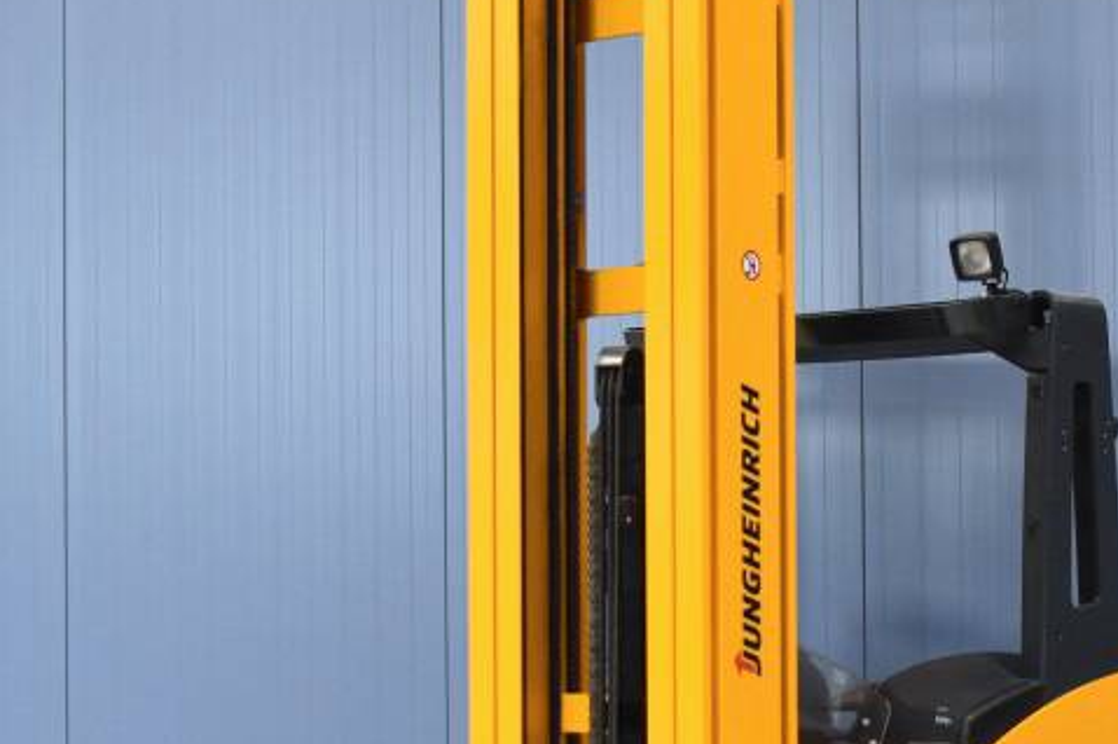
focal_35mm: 98
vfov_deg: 13.9
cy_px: 566
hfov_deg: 20.7
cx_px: 762
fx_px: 3041
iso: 1600
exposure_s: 1/100
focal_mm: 26
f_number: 5
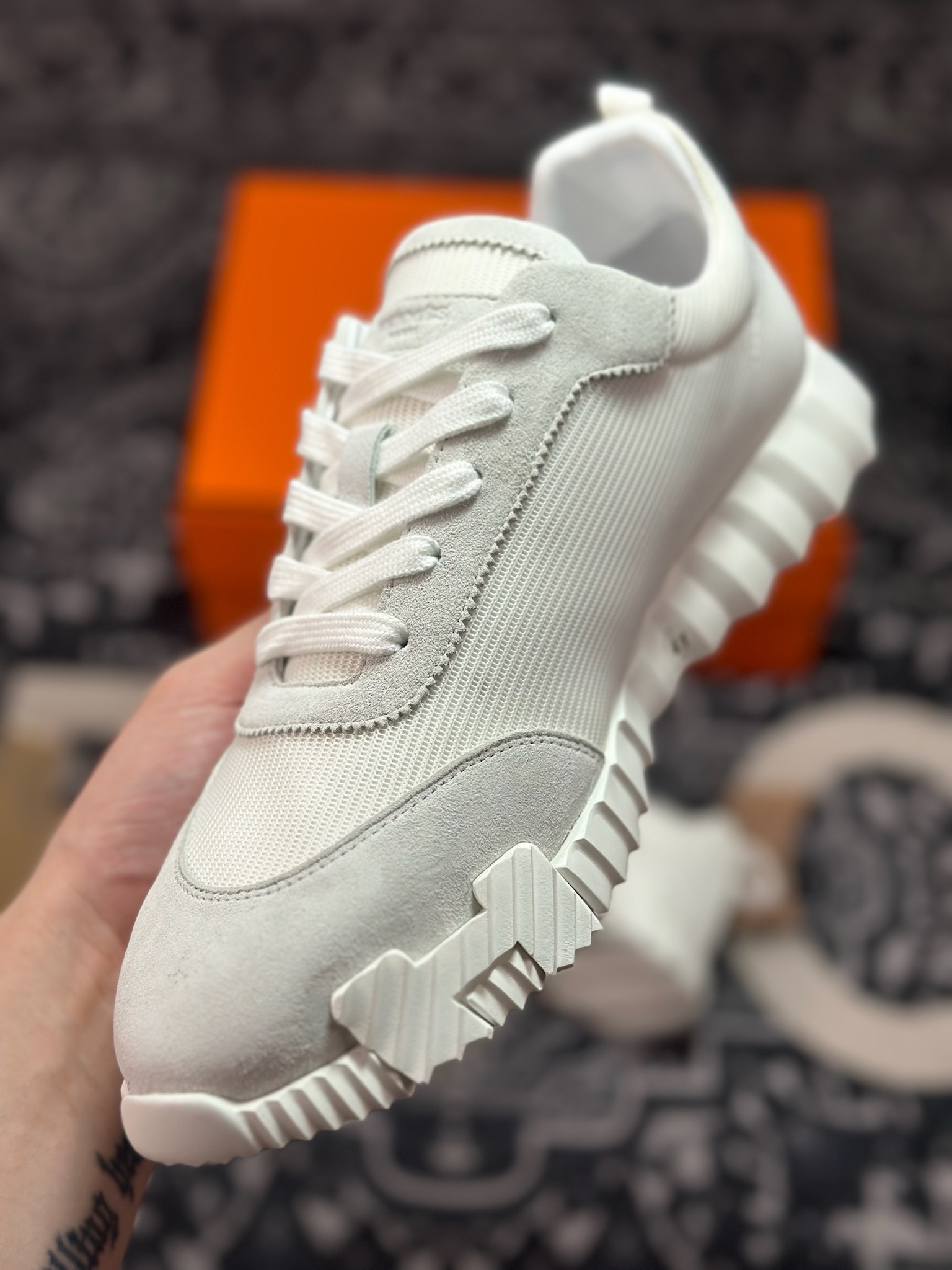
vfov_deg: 39.7
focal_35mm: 48
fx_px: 1760
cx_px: 476
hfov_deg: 30.3
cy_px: 635
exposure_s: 1/1695
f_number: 1.78
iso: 80
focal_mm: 6.86
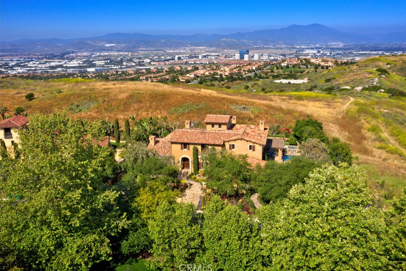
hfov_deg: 63.6
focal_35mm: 29
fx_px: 327
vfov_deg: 45.0
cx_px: 210
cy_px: 134
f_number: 10
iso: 100
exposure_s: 1/640
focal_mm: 10.26
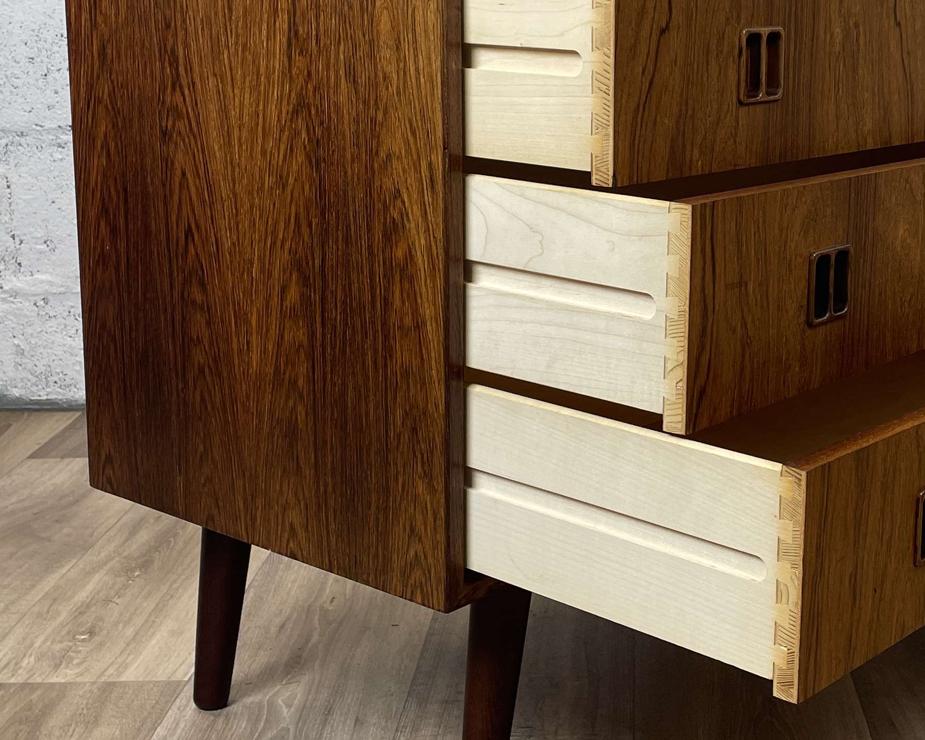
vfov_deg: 26.6
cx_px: 693
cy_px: 260
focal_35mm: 57
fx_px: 1560
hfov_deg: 32.4
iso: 64
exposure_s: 1/100
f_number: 1.6
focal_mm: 4.2
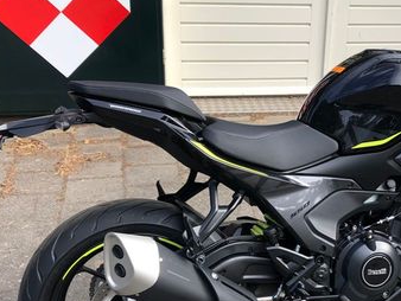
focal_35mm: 53
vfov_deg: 27.4
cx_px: 276
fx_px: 614
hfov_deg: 35.7
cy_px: 200
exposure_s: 1/457
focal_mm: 3.99
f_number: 1.8
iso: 20
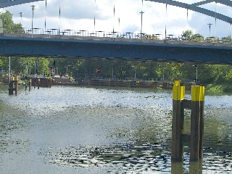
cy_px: 58
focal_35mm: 104
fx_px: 697
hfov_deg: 18.9
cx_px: 112
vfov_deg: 14.2
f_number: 5
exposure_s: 1/400
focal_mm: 11.8
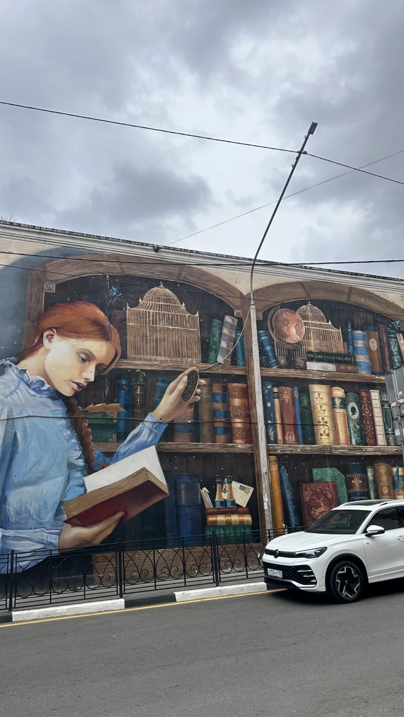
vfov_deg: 69.9
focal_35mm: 27
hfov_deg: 42.9
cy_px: 360
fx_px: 514
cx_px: 191
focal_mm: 6.86
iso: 80
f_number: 1.78
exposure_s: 1/822
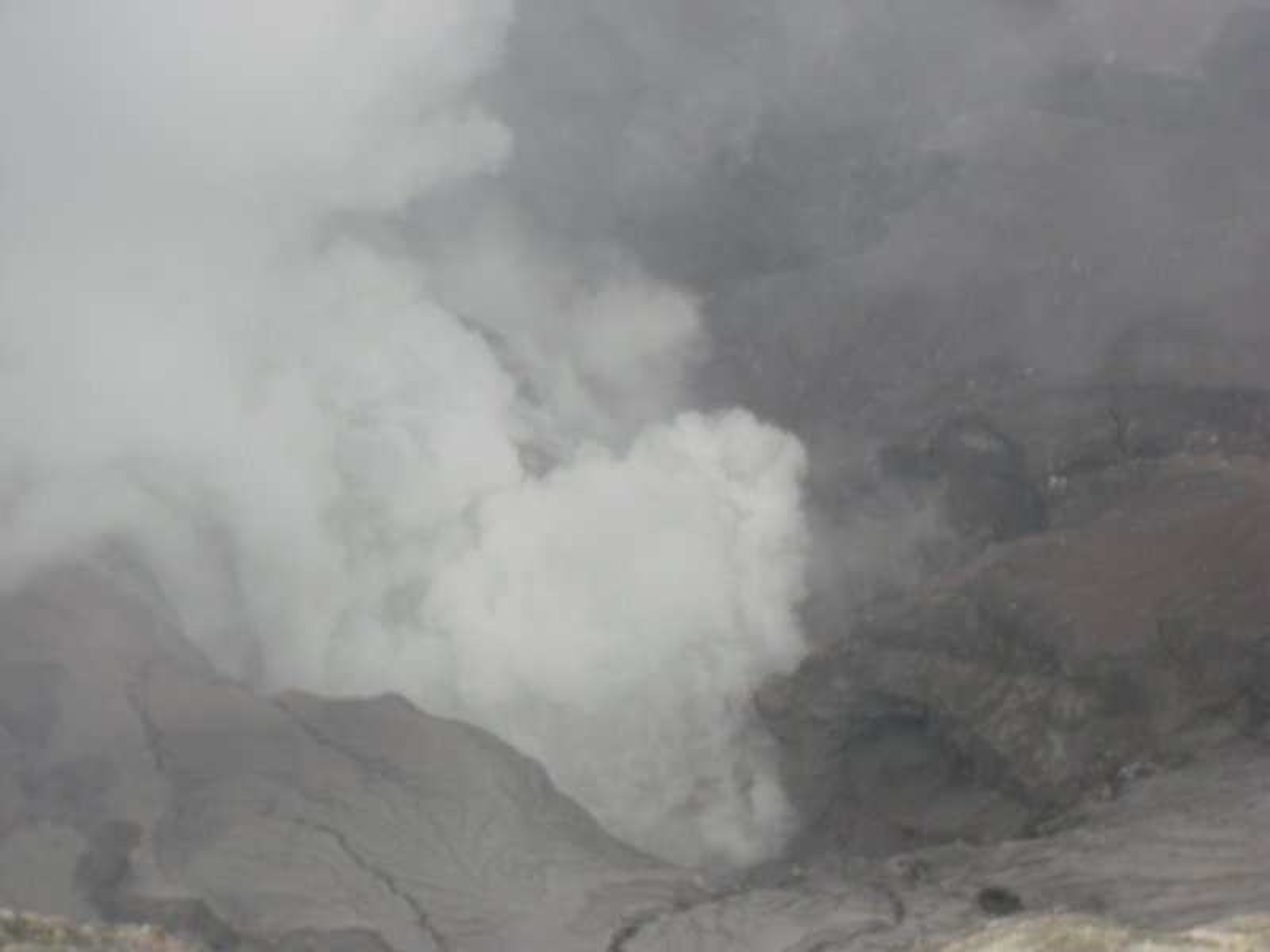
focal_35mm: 113
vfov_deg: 13.1
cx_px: 635
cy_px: 476
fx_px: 4146
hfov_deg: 17.4
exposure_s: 1/160
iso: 100
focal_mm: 18.6
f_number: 5.2
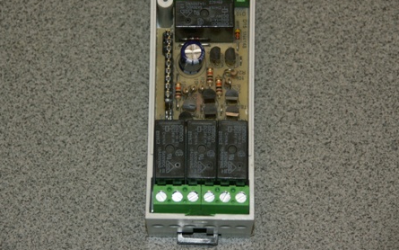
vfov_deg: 6.9
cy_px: 103
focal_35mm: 191
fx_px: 2077
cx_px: 199
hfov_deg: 11.0
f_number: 3.5
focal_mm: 45.34
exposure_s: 1/100
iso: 100
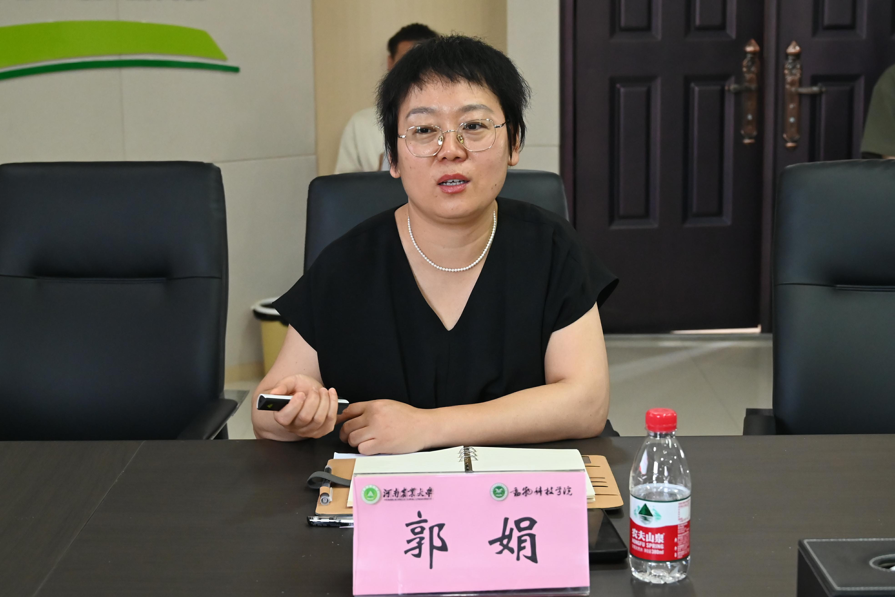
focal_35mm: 63
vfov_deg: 21.6
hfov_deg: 31.9
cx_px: 448
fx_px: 1566
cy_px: 298
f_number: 5
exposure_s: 1/160
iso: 4000
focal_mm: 42
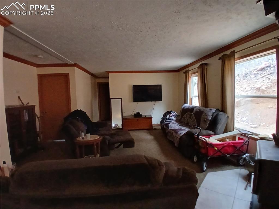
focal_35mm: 17
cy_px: 104
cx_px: 140
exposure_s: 1/30
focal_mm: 1.4
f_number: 2.2
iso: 320
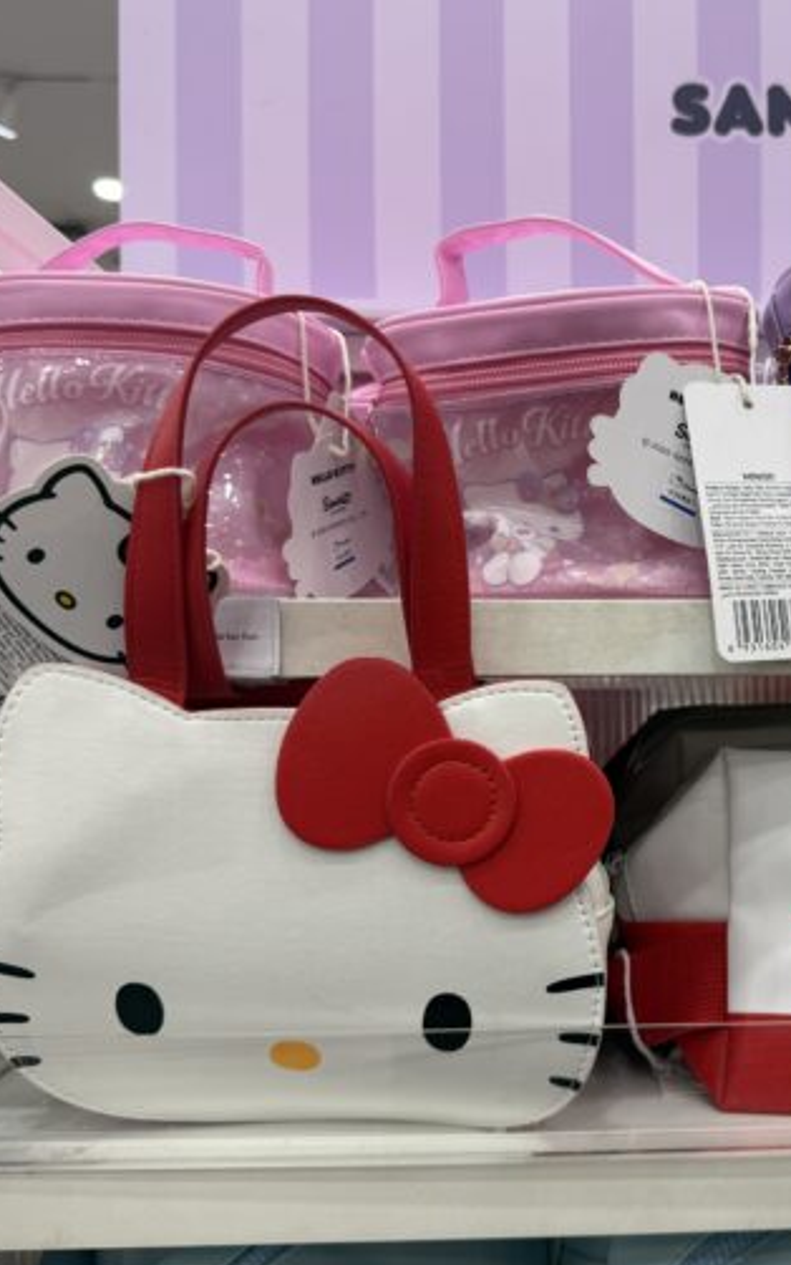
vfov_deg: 55.3
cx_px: 650
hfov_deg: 35.0
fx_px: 1207
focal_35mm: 35
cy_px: 627
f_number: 1.78
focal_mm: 6.76
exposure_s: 1/128
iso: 50
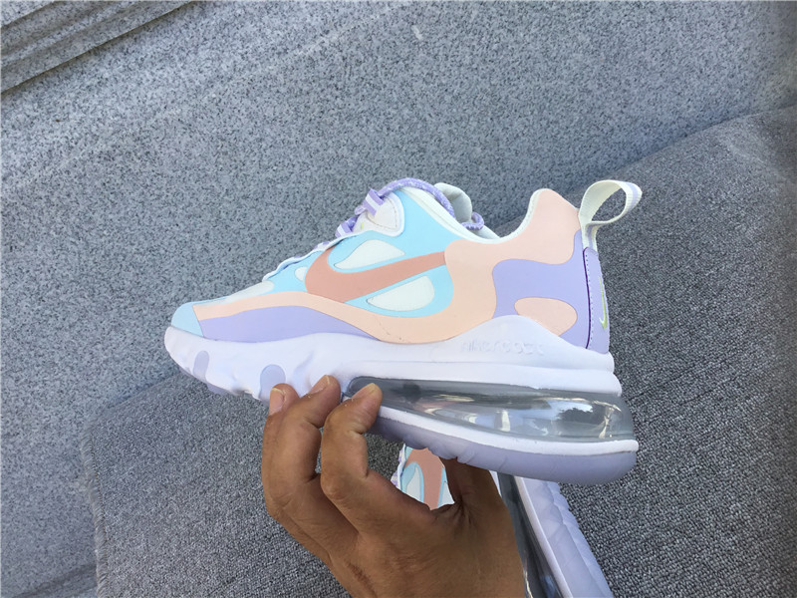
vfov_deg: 45.4
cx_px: 398
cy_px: 299
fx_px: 714
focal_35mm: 31
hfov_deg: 58.4
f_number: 2.4
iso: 25
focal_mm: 3.3
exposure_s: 1/297
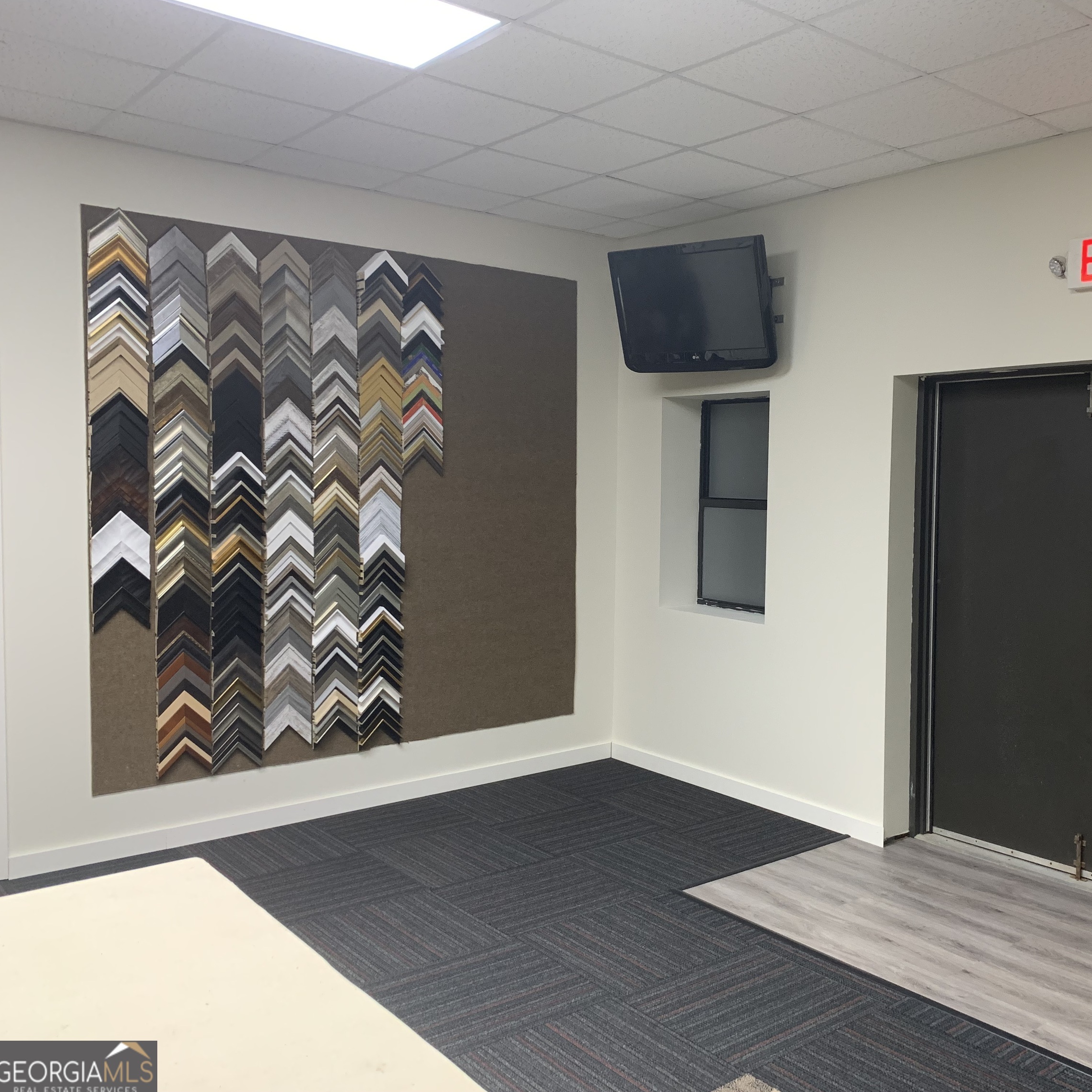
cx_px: 728
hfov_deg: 51.6
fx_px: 1106
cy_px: 543
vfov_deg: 52.5
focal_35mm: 31
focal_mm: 4.25
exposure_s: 1/60
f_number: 1.8
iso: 160
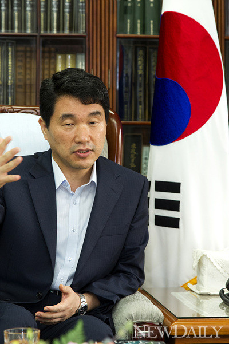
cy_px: 172
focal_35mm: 120
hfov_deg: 11.4
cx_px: 114
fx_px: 1146
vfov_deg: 17.1
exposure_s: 1/160
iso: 3200
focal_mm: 120
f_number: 5.6
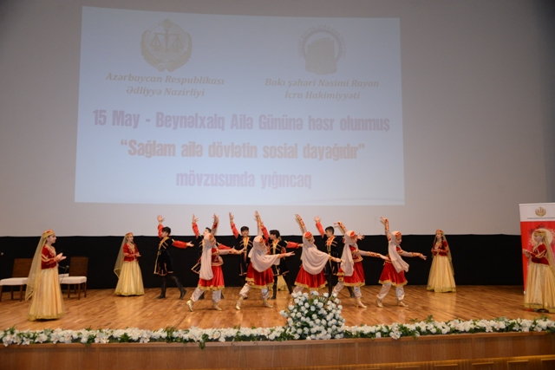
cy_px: 185
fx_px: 493
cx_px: 278
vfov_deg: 41.1
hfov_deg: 58.7
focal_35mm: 32
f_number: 4
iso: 2200
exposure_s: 1/125
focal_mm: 32
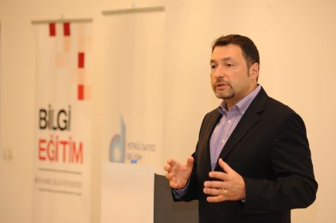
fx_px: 1585
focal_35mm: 170
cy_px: 112
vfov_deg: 8.1
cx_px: 168
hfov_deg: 12.1
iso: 1600
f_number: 5
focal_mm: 170
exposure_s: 1/125
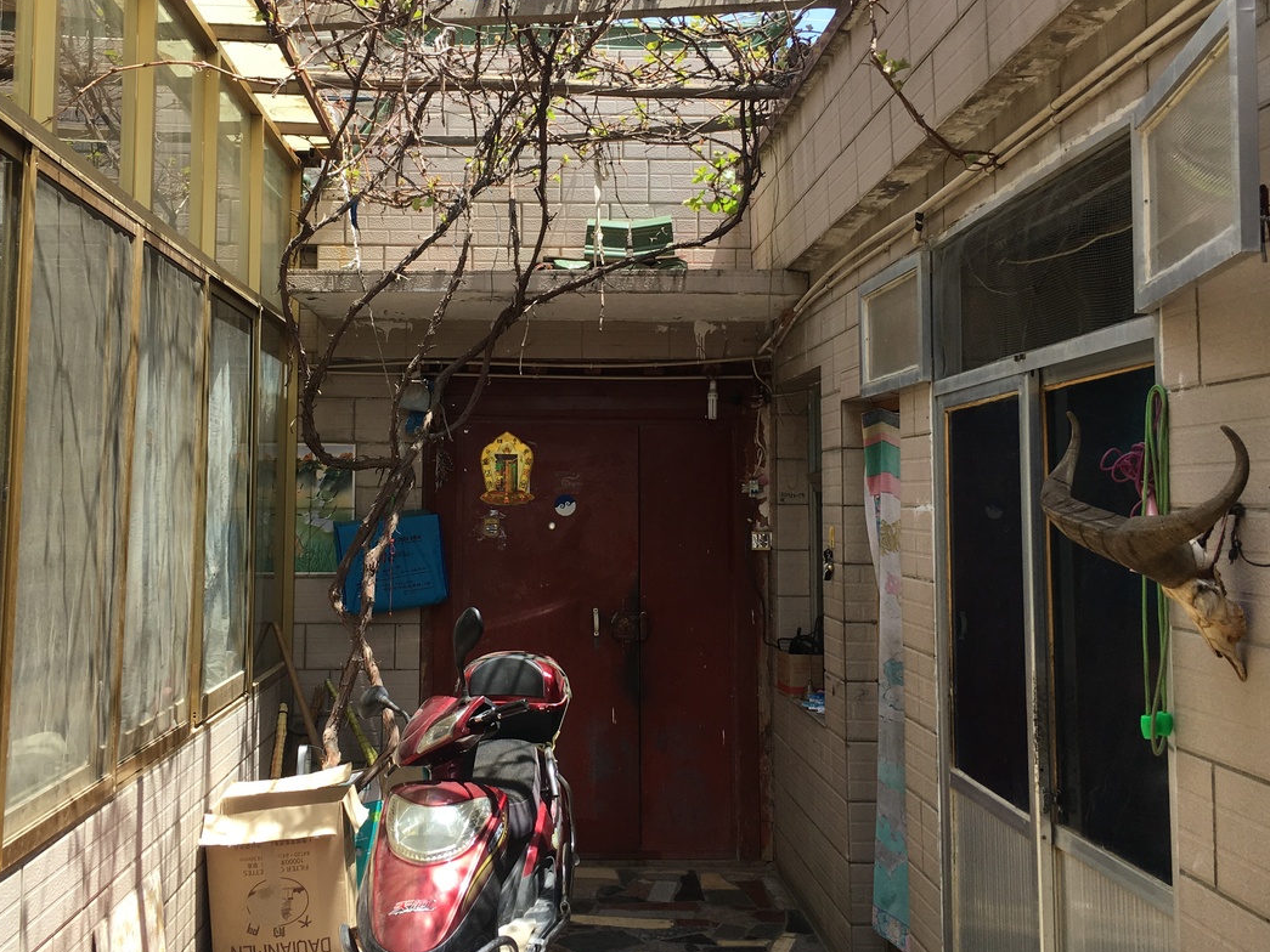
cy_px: 390
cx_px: 563
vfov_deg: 38.5
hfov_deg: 50.0
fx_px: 1358
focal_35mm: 37
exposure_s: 1/549
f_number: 2.2
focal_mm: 4.15
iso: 25
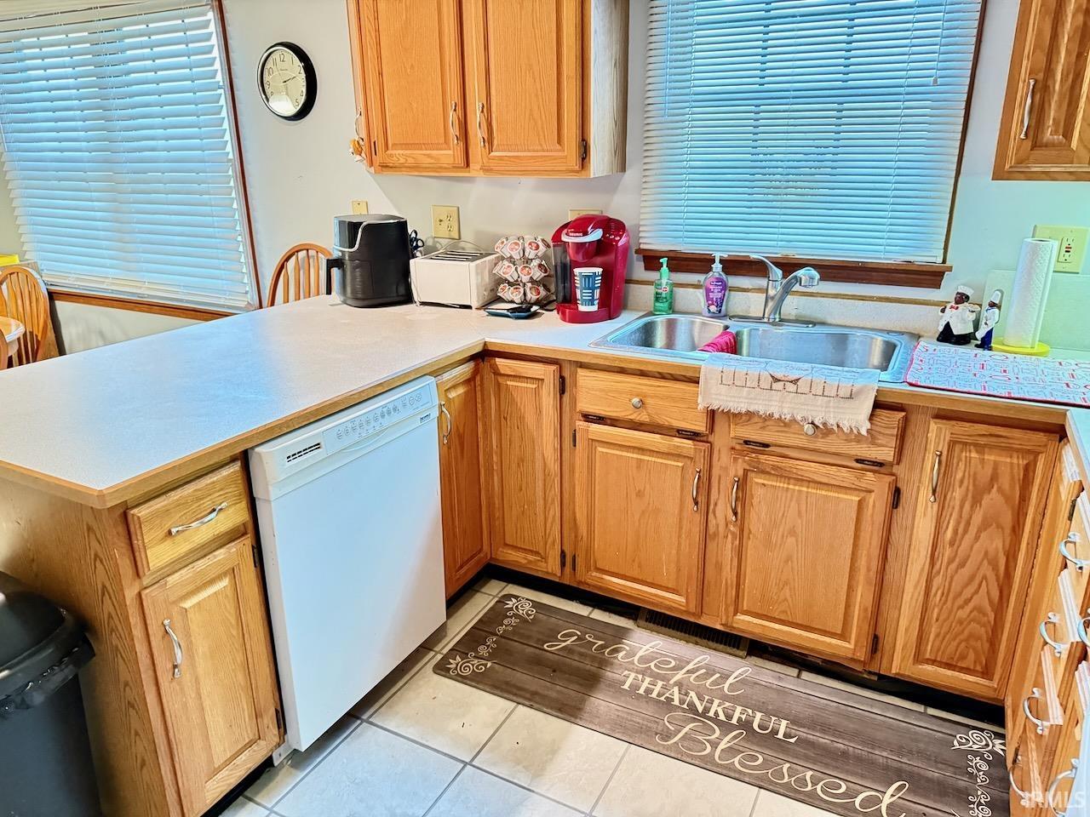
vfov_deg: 56.8
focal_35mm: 24
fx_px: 756
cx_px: 545
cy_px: 408
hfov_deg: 71.6
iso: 1000
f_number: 1.78
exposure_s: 1/30
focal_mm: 6.76
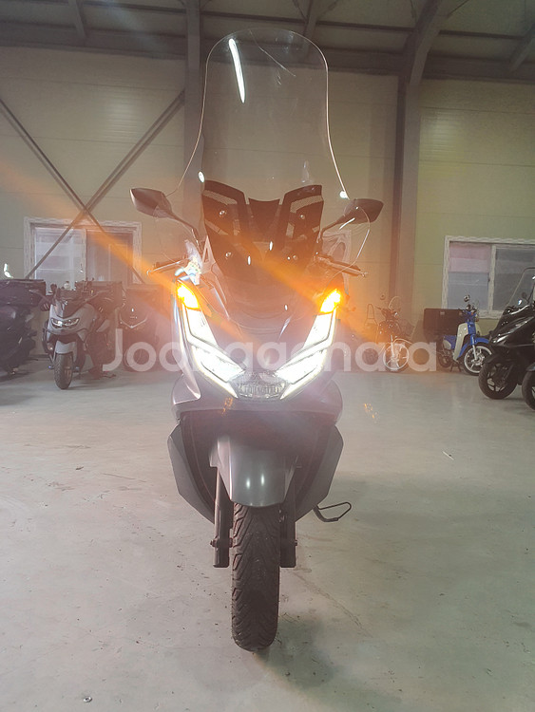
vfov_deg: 67.3
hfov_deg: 53.1
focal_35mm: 26
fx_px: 535
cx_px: 268
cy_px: 356
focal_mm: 4.3
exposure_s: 1/60
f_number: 2.4
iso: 160
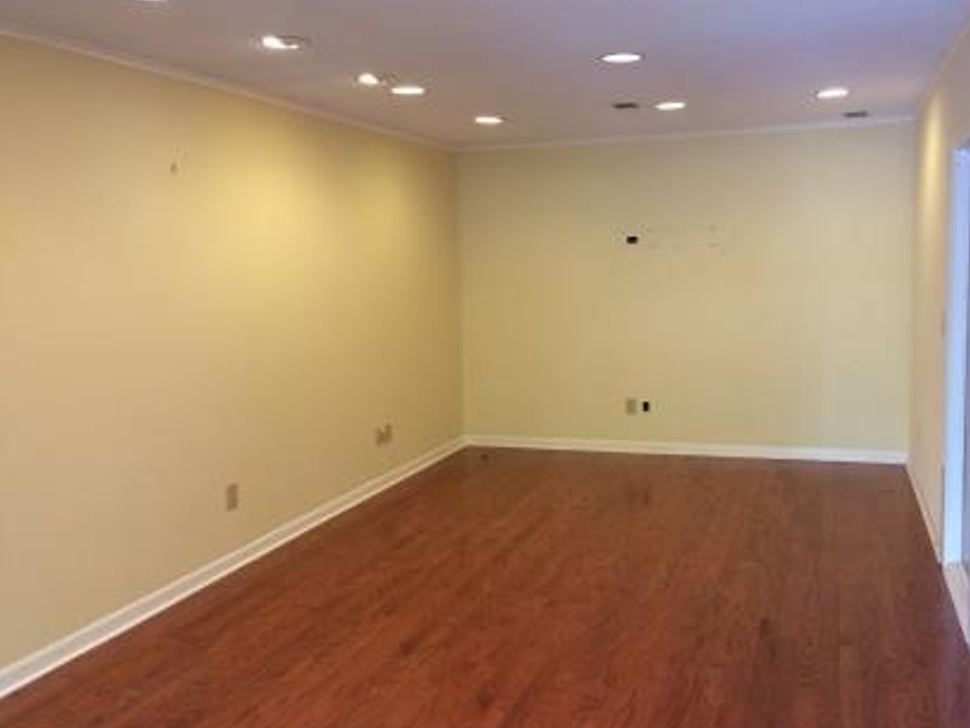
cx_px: 533
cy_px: 358
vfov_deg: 44.2
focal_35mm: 32
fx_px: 897
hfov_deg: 56.7
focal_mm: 4.15
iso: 50
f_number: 2.2
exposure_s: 1/30
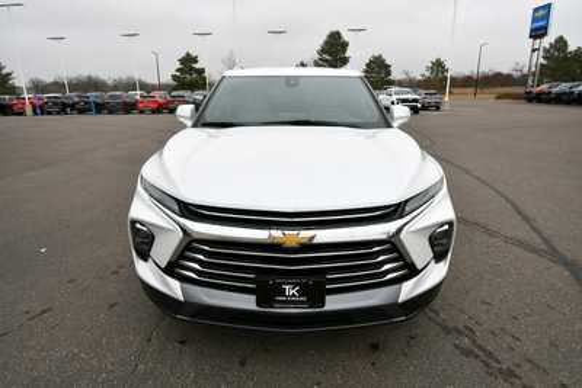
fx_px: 340
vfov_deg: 59.5
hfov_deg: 81.2
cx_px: 291
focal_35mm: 21
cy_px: 194
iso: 200
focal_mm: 14
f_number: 6.3
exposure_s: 1/250
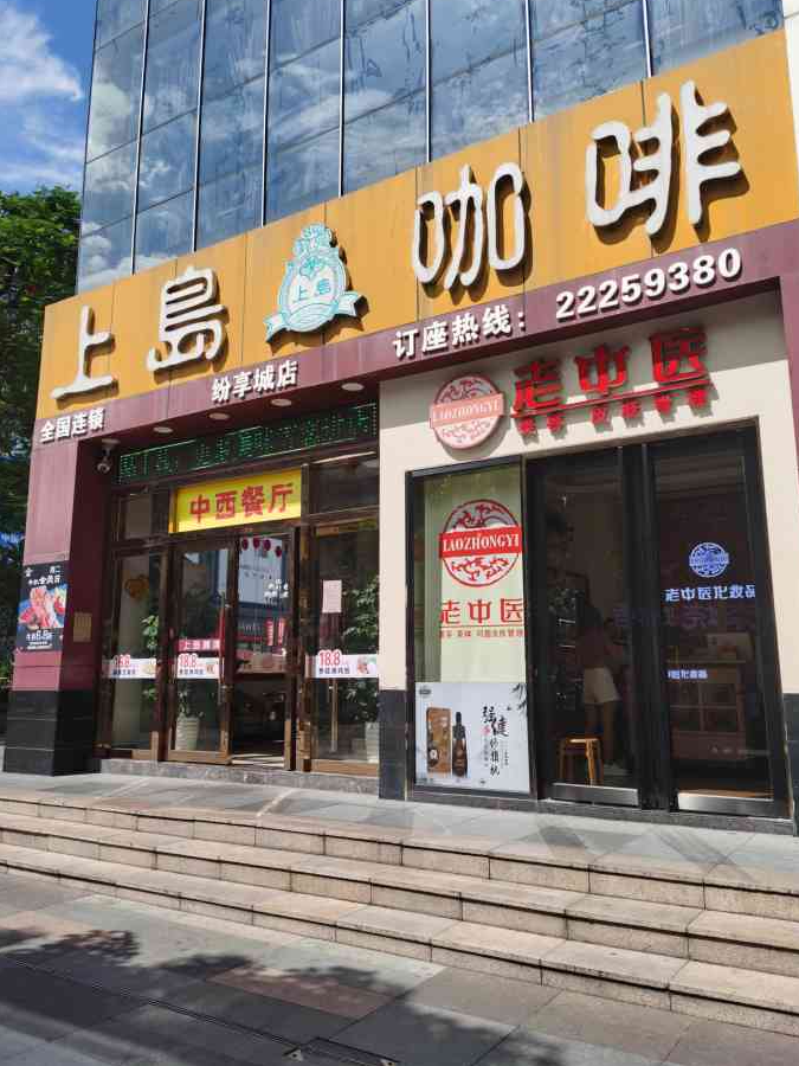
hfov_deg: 49.7
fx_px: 862
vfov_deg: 63.4
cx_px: 393
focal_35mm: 28
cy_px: 516
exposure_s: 1/5000
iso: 50
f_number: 1.6
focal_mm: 5.56
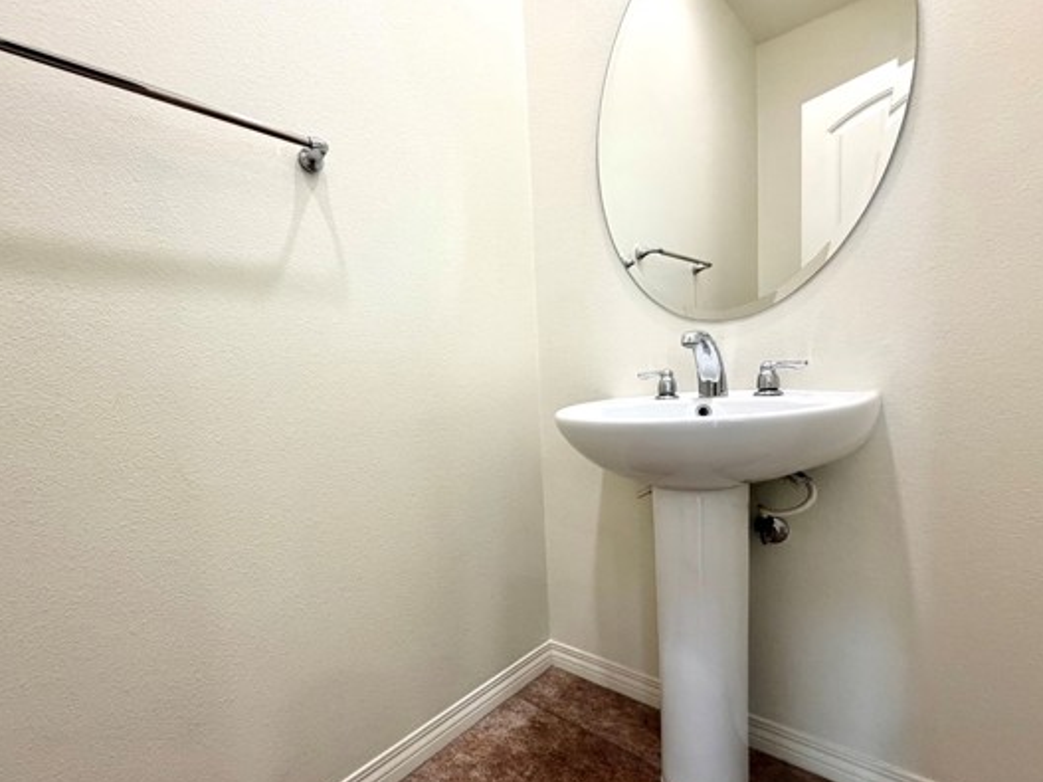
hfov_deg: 90.4
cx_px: 443
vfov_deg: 74.5
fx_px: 512
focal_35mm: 17
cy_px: 428
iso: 320
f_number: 2.2
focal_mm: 2.22
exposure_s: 1/120
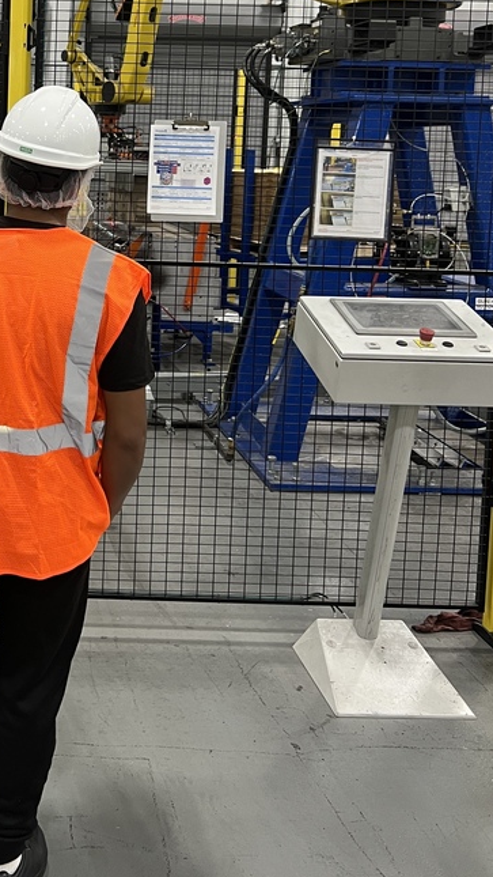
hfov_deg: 25.3
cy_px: 211
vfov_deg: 43.9
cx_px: 4
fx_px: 1045
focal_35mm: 45
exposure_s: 1/60
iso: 80
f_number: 1.5
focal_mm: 5.7
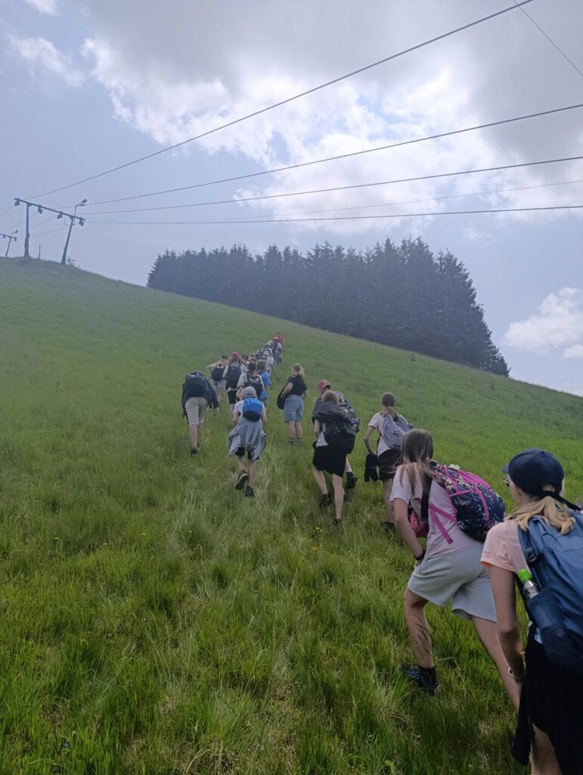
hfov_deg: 59.0
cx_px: 292
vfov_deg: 73.8
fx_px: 515
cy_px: 388
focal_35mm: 23
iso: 50
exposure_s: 1/1280
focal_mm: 6.14
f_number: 1.6
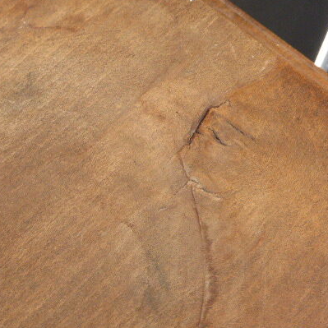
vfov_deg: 28.1
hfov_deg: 28.0
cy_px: 185
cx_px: 121
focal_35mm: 61
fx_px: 654
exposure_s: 1/250
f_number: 3.9
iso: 400
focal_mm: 7.4
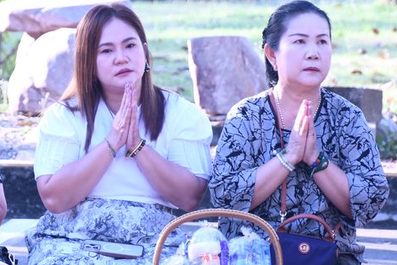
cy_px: 78
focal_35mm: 521
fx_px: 5747
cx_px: 83
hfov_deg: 4.0
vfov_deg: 2.6
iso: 1250
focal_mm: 160
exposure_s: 1/500
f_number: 6
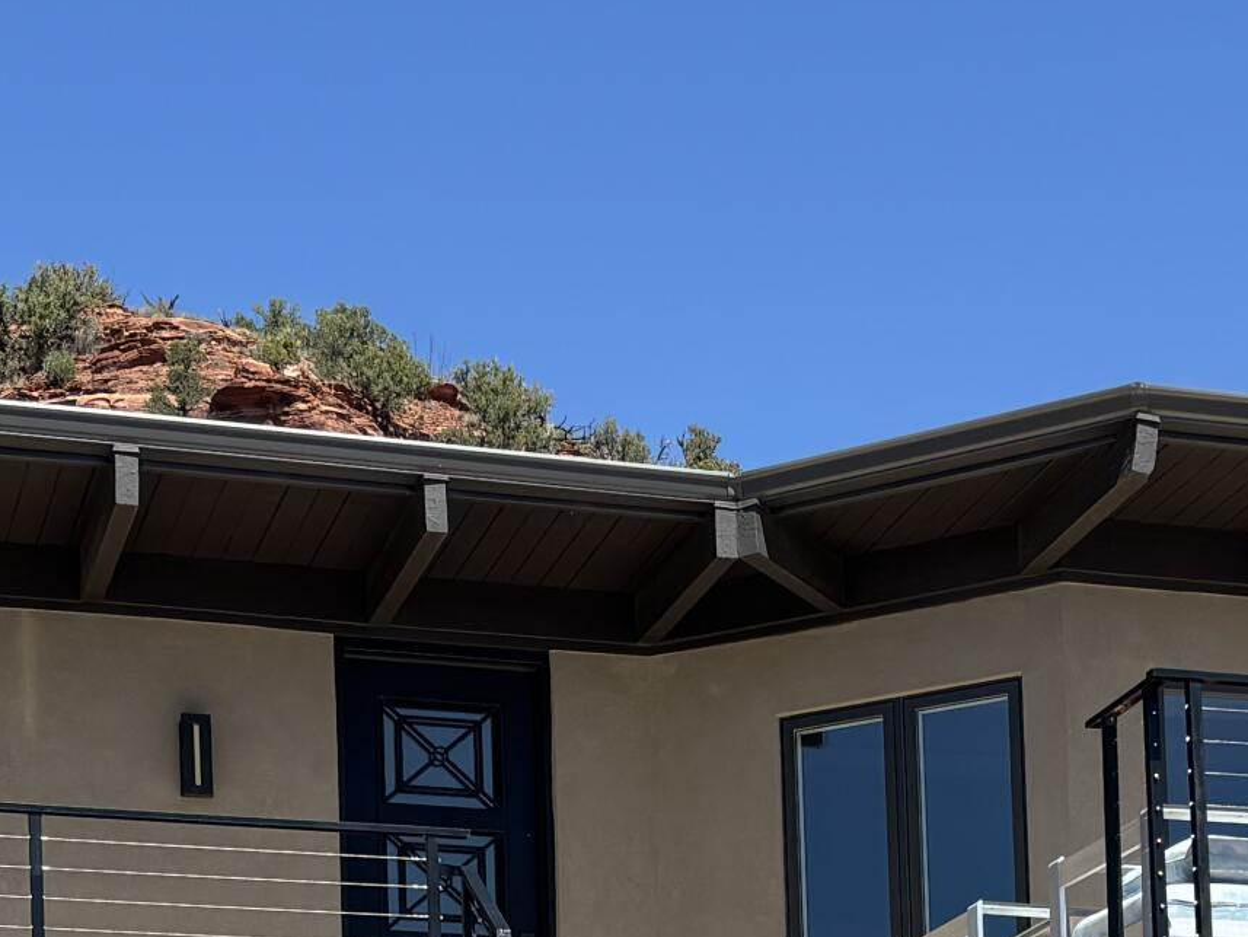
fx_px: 3281
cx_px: 762
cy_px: 1304
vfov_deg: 15.3
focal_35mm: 91
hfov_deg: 21.5
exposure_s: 1/3311
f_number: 1.6
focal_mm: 5.96
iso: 50
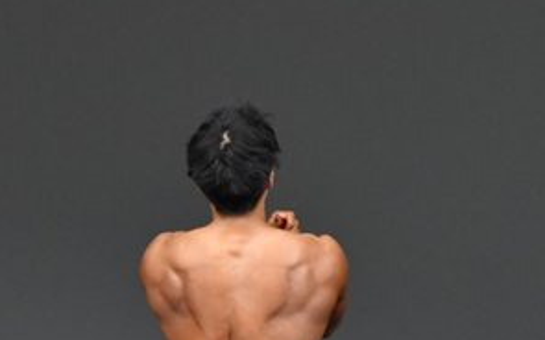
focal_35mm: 803
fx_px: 11920
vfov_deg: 1.6
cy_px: 425
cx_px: 330
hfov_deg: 2.6
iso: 4000
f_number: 5.6
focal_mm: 200
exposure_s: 1/400
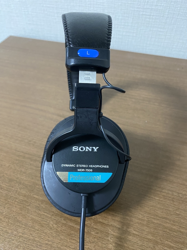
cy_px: 125
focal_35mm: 26
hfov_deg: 53.1
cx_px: 94
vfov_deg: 67.3
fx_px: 187
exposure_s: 1/33
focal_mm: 4.25
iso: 400
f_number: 1.8
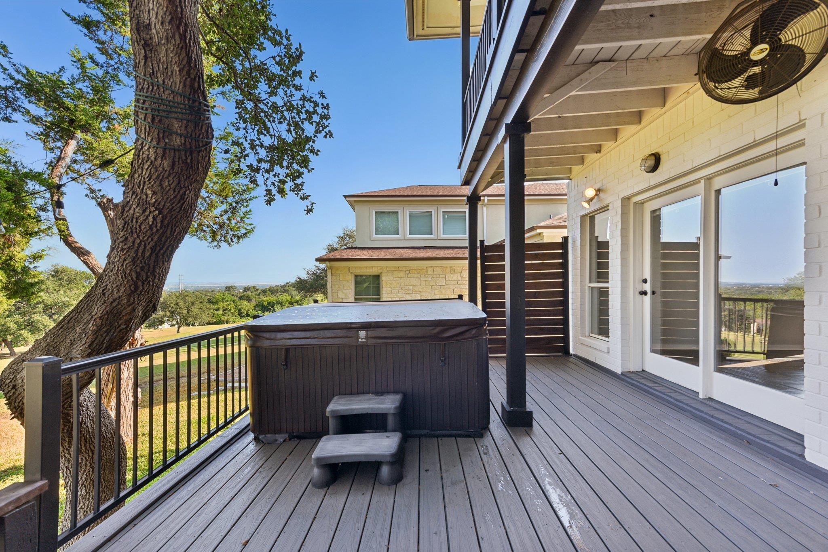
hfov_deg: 104.2
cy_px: 276
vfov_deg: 81.2
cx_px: 414
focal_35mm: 14
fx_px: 322
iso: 100
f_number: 8
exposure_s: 1/40
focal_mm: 14
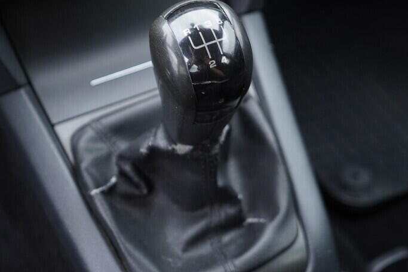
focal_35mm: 54
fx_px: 612
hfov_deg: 36.9
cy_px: 117
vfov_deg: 25.0
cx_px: 201
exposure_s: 1/40
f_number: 2.8
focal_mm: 24
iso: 320
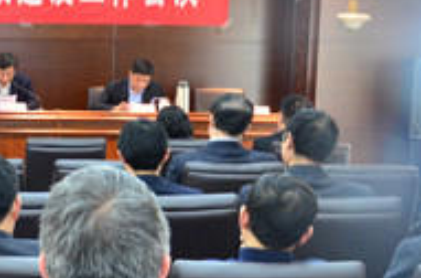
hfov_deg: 22.4
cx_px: -66
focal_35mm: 85
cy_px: 261
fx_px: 991
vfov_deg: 15.7
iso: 1250
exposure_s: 1/6
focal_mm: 18
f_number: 7.1
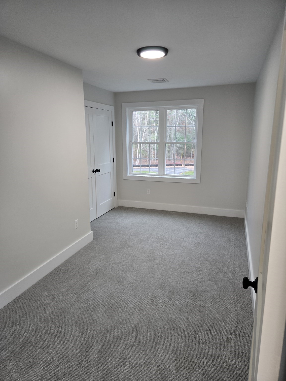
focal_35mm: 23
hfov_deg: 58.9
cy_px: 190
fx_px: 253
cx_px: 143
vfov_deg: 73.9
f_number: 1.8
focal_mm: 5.4
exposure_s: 1/120
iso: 200
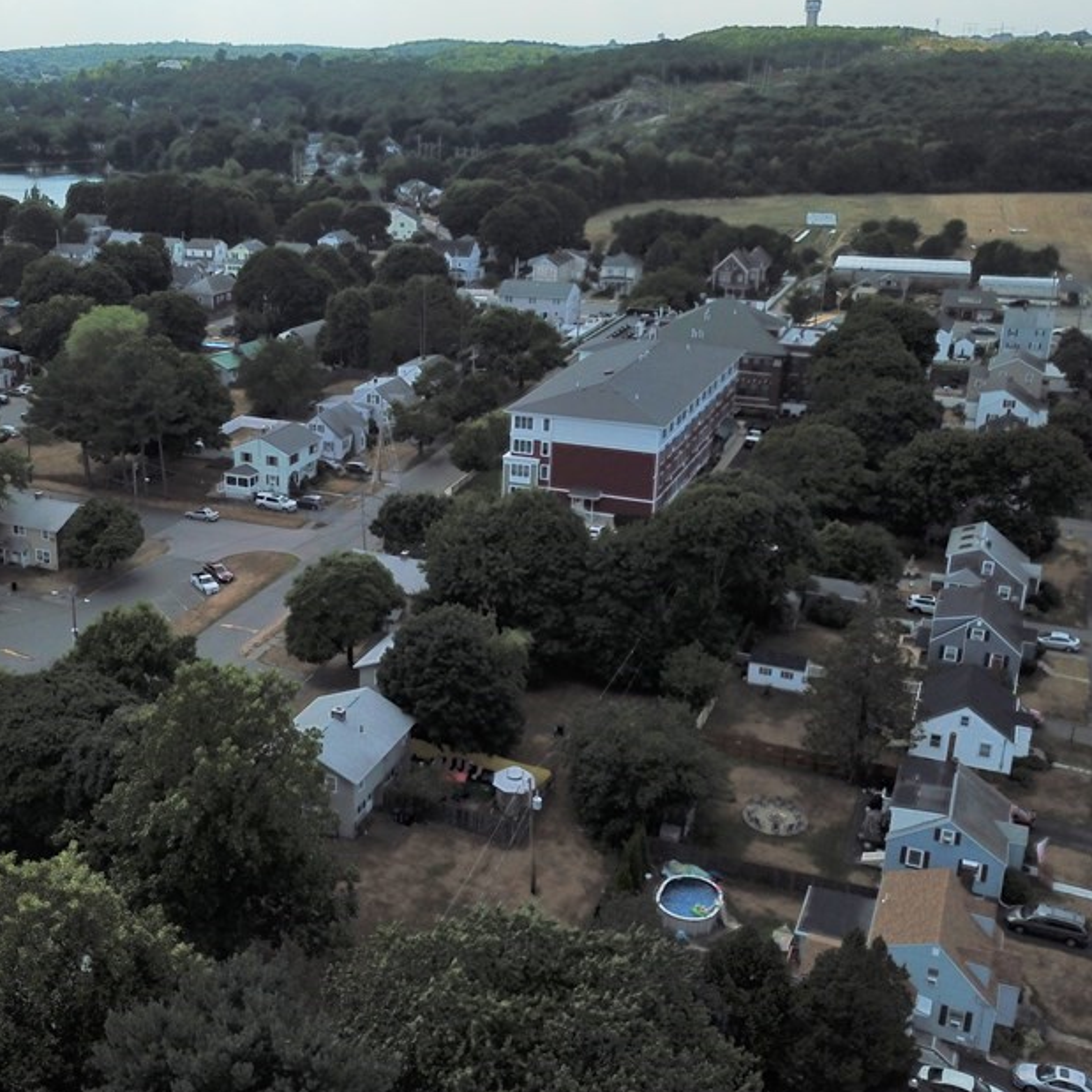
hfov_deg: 43.0
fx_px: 1356
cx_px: 332
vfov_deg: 43.9
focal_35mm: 38
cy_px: 526
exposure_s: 1/2710
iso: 100
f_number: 2.2
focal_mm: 4.73
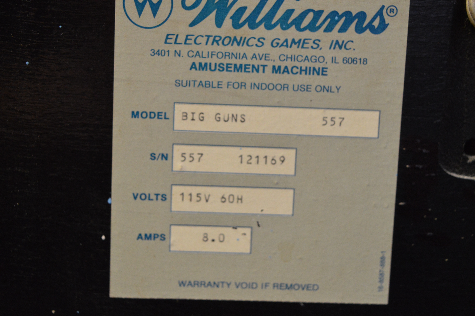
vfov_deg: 21.5
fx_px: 831
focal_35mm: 63
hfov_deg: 31.9
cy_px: 158
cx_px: 238
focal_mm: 42
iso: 1600
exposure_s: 1/50
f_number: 5.6
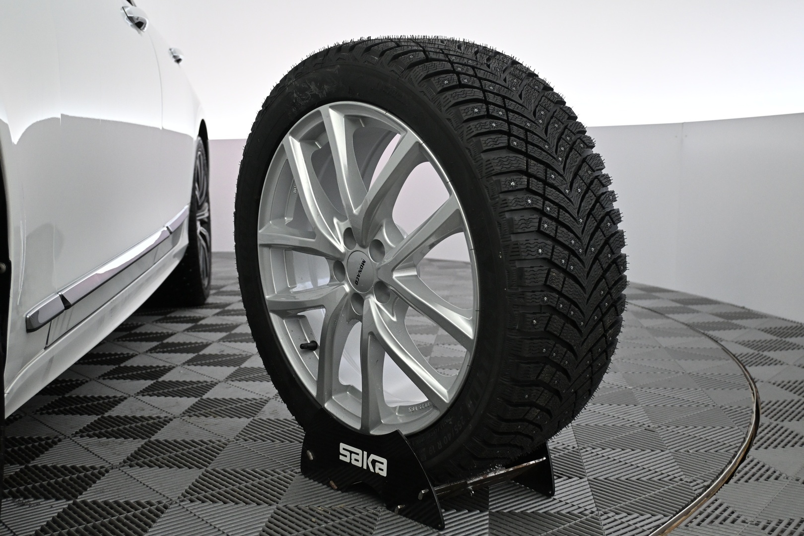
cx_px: 402
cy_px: 268
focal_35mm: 41
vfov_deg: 32.4
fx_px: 921
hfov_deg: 47.2
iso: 2000
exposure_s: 1/125
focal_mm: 27.5
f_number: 4.5
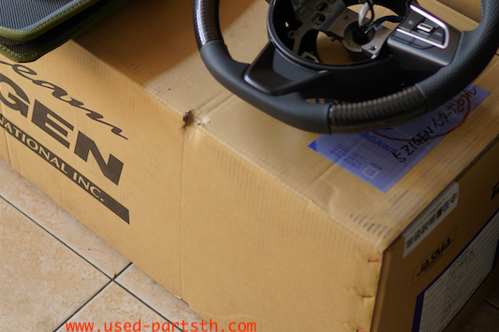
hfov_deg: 21.9
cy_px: -71
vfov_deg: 14.4
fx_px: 1275
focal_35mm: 92
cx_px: 121
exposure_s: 1/100
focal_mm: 35
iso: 100
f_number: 1.8
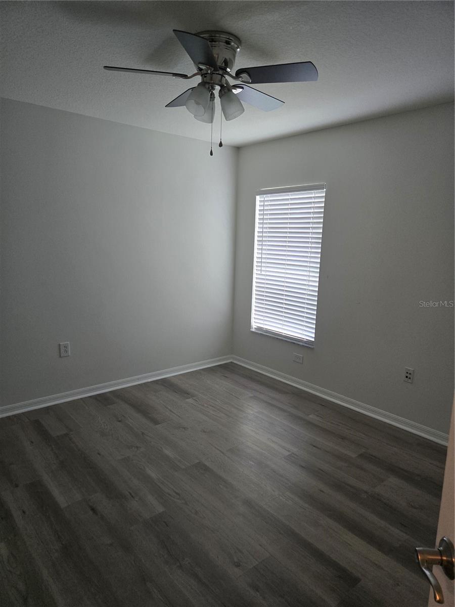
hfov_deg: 58.9
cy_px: 304
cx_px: 228
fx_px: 403
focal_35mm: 23
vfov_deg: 73.9
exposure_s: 1/120
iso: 320
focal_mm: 5.4
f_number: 1.8
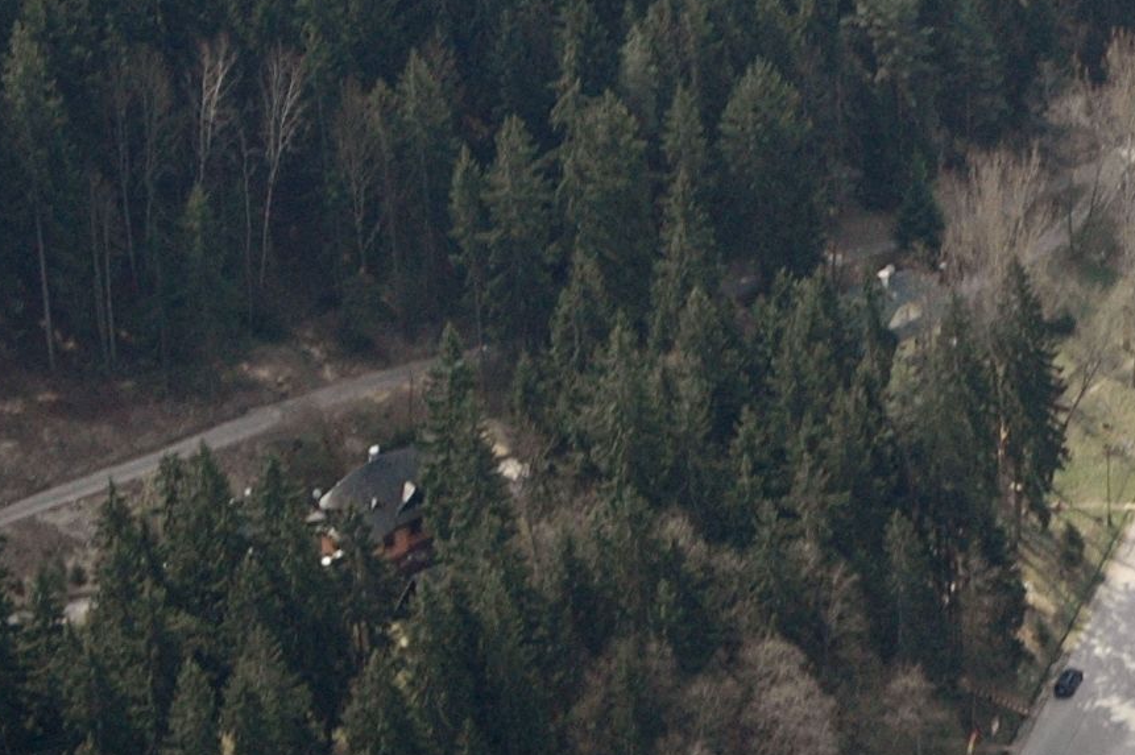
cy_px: 613
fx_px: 13202
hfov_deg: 4.9
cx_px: 1355
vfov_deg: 3.3
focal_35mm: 419
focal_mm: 80
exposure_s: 1/400
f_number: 10
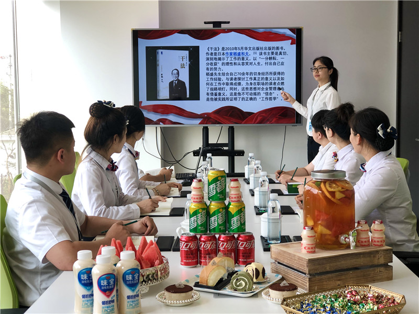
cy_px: 157
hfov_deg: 33.8
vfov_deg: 25.7
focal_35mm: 57
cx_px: 210
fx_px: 690
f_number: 2.8
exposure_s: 1/60
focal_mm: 6.6
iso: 20
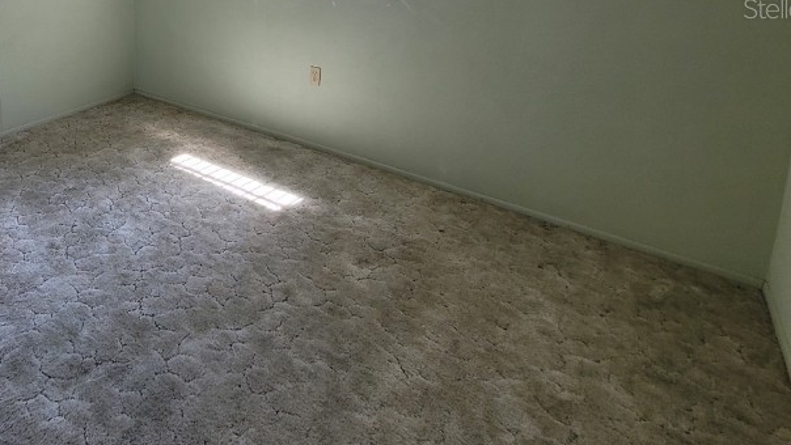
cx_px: 196
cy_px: 8
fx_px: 503
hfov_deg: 71.1
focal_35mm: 24
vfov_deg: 41.9
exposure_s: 1/60
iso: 80
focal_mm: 1.74
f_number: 2.2
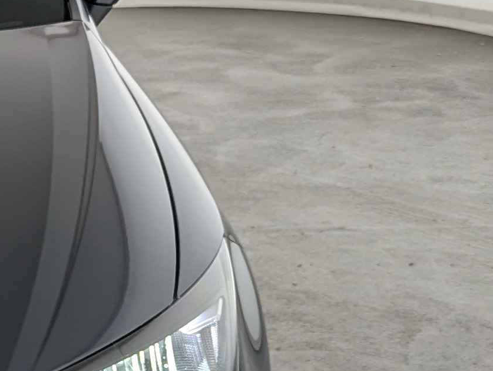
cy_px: 342
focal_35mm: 117
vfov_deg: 12.6
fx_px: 1668
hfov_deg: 15.2
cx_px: -307
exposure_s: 1/185
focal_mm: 6.81
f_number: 1.85
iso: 41
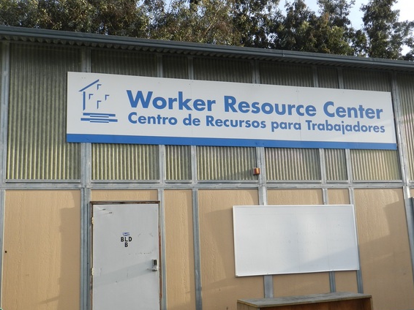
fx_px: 514
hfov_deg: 43.8
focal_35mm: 43
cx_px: 233
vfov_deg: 33.6
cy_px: 154
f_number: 4
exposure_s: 1/500
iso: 160
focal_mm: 6.7
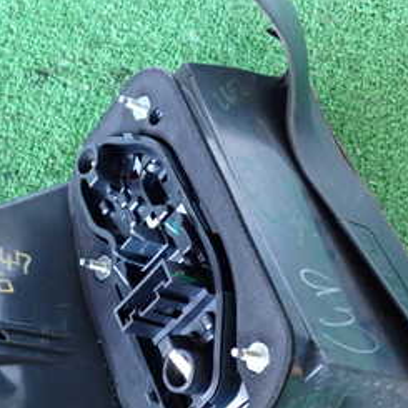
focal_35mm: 65
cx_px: 113
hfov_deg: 26.2
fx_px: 867
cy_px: 251
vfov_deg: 26.4
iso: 400
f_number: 2.3
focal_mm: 5.4
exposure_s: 1/30
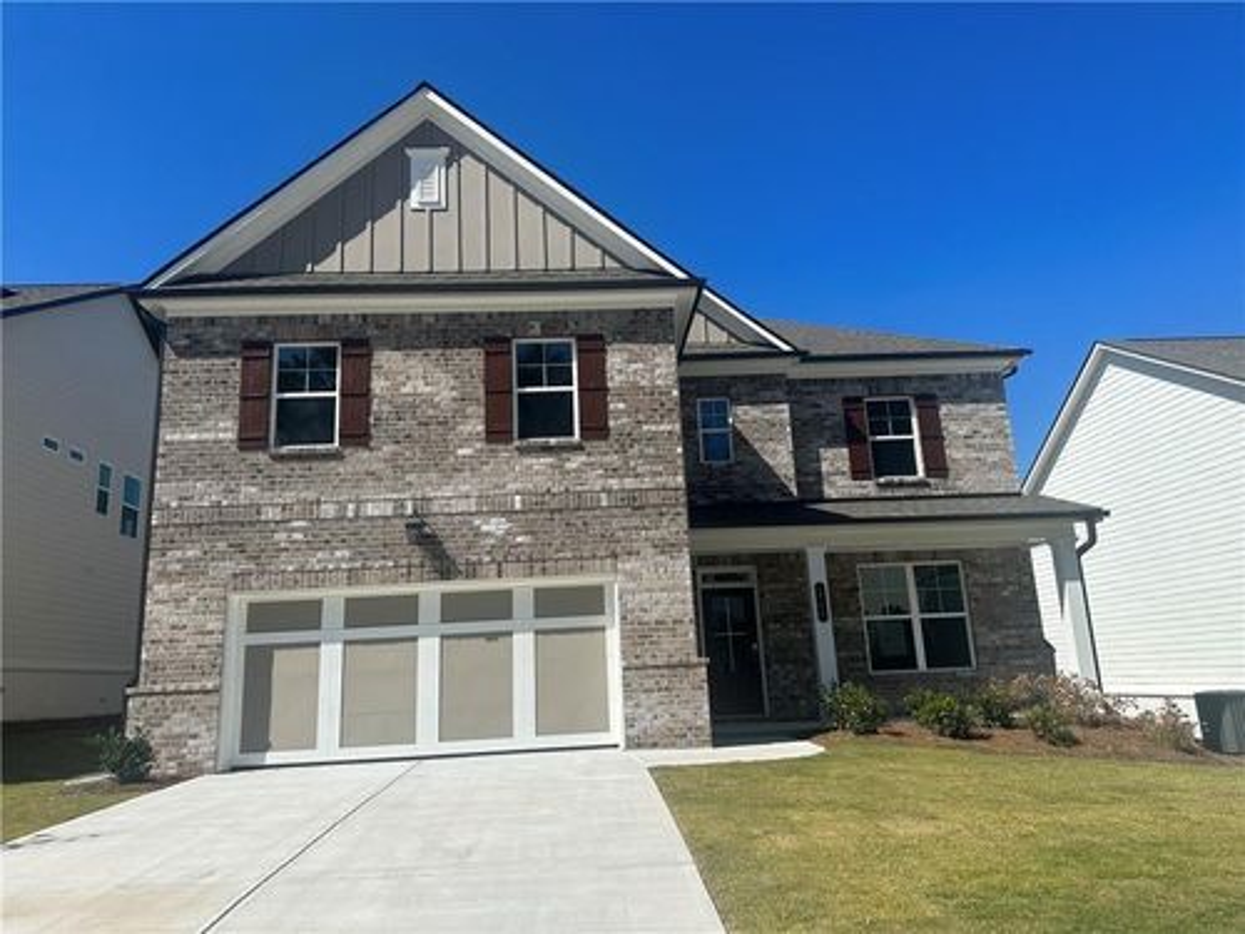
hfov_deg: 71.6
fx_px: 863
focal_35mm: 24
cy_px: 467
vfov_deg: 56.8
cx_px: 622
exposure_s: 1/6211
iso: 80
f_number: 1.78
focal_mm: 6.86
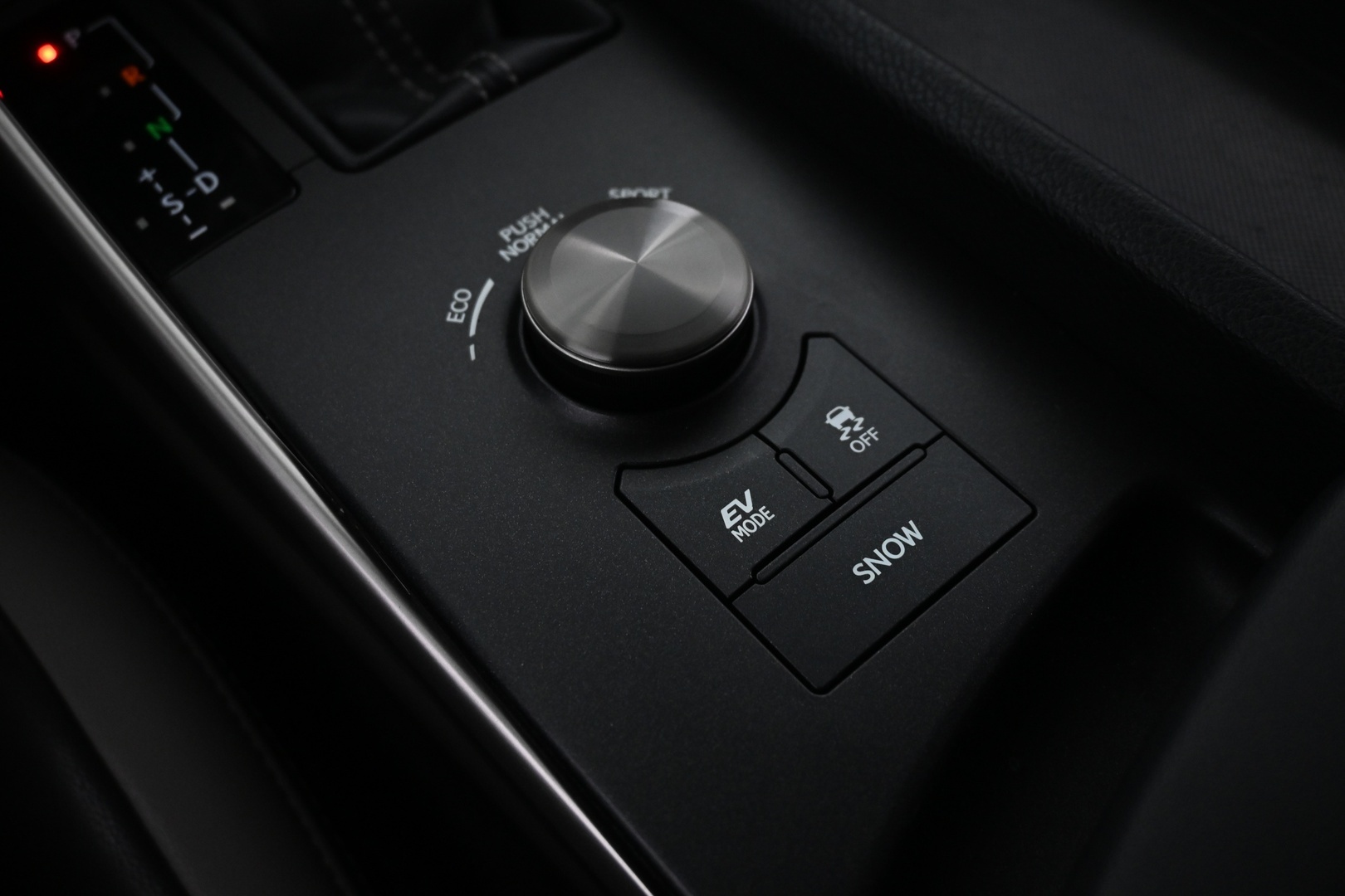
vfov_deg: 38.4
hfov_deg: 55.1
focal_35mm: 34
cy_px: 448
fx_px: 1289
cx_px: 672
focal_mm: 23
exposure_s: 1/40
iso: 1800
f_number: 4.2
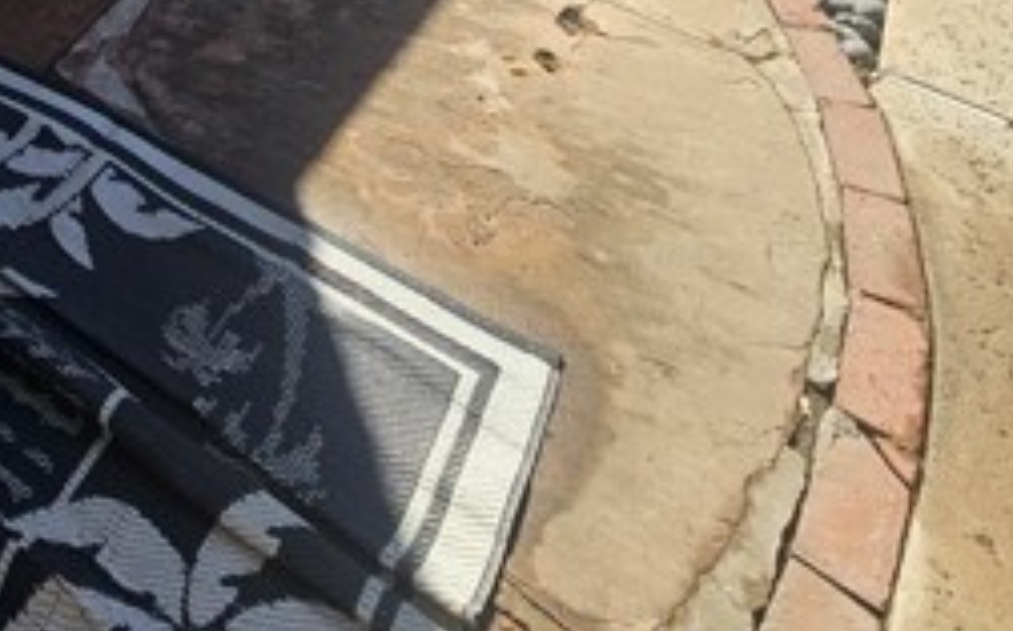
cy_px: -551
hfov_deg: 51.6
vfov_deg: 21.1
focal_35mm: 35
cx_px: 193
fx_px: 965
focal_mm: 2.2
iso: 50
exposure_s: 1/1449
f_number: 2.2
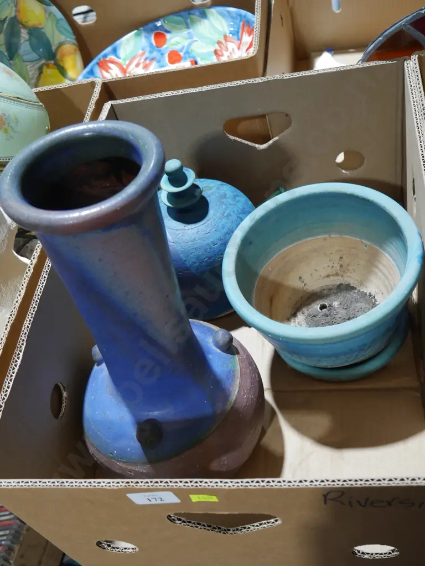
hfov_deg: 37.7
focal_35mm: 38
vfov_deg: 49.0
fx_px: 622
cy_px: 283
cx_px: 212
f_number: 4.1
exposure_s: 1/60
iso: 640
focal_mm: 19
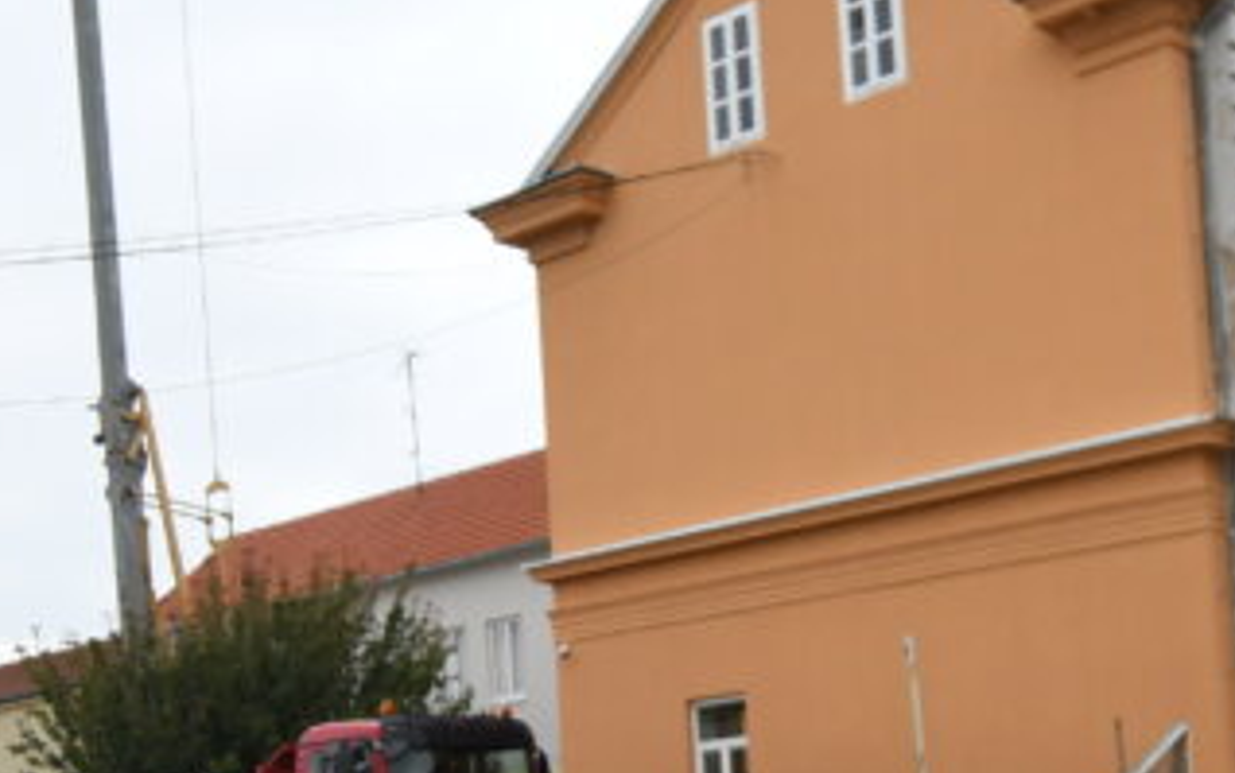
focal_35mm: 59
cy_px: 783
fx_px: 1987
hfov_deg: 34.5
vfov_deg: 21.2
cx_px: 645
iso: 400
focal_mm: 12
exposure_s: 1/800
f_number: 4
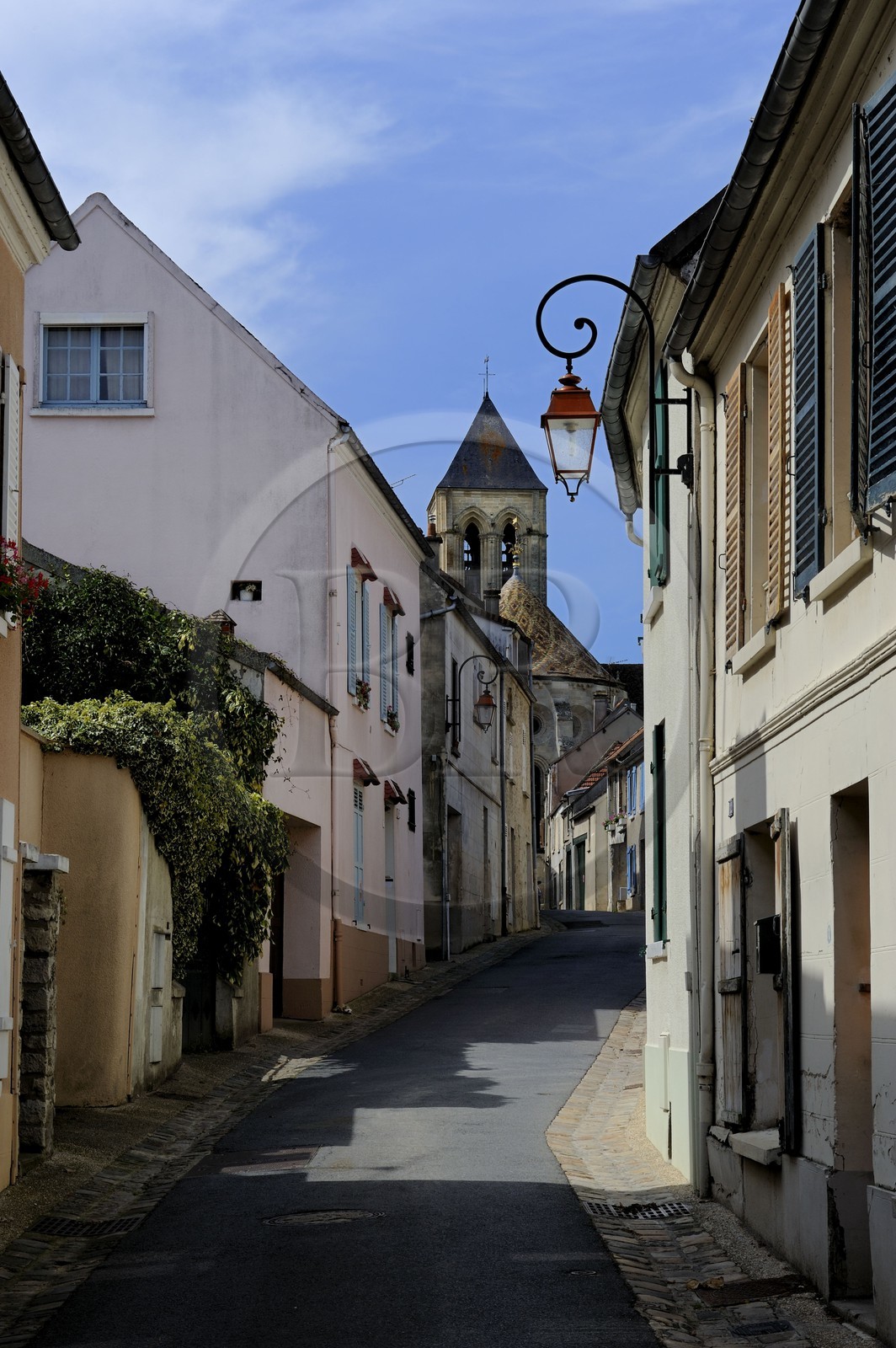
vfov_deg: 28.9
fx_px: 2618
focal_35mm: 70
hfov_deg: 19.4
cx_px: 448
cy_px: 674
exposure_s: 1/160
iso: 200
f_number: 16
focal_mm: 70
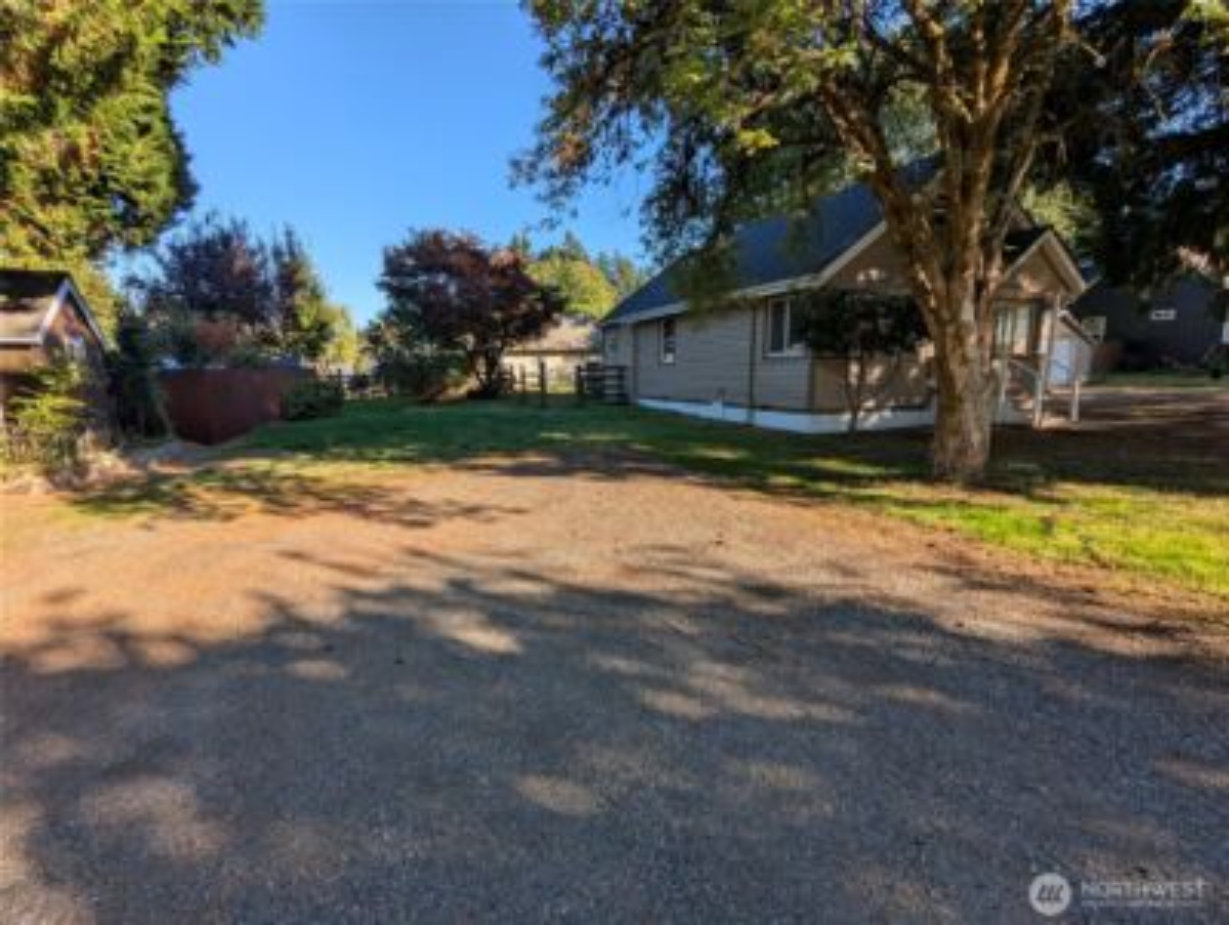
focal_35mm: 16
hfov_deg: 94.4
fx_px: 569
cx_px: 614
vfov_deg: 78.2
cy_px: 462
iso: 49
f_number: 2.2
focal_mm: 2.35
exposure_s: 1/939
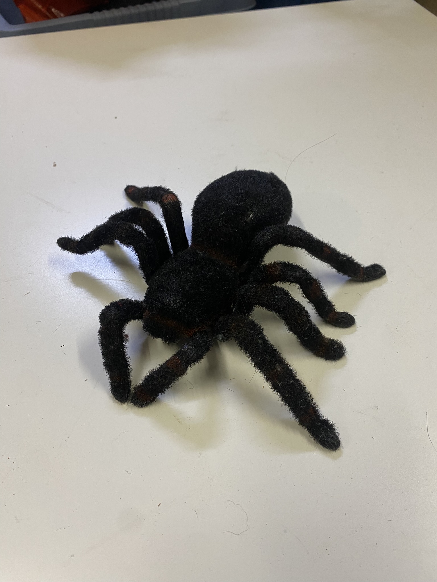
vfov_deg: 67.3
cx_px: 218
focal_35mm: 26
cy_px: 291
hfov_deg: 53.1
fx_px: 438
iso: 125
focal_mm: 4.25
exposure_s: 1/50
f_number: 1.8
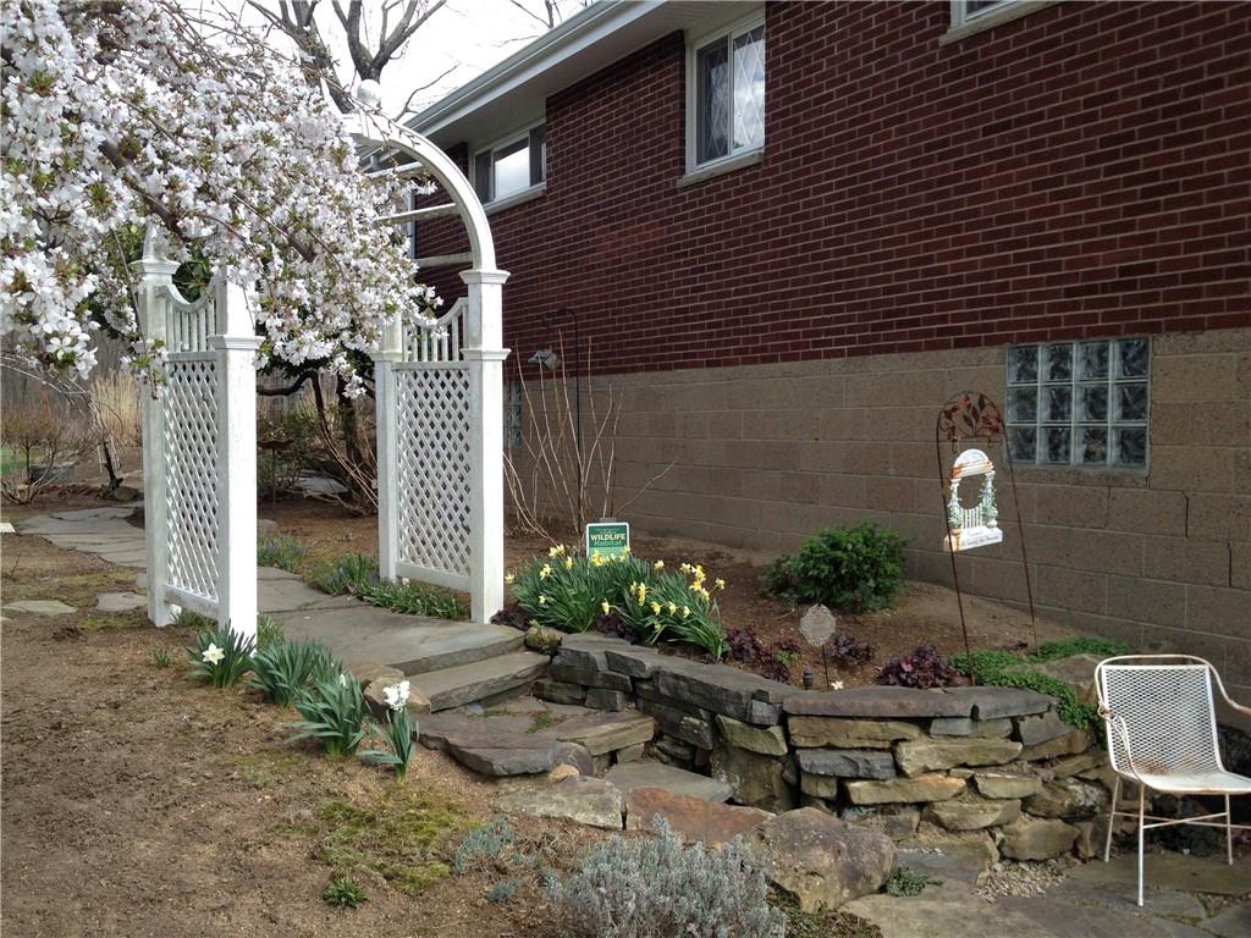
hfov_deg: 52.6
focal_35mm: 35
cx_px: 626
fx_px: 1265
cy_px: 469
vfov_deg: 40.7
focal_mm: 4.28
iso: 50
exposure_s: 1/300
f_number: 2.4
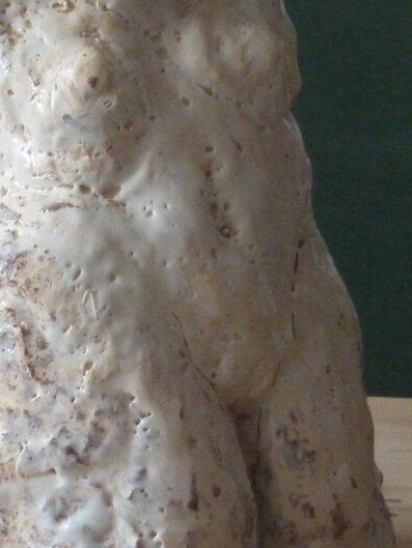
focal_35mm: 772
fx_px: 12246
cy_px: 143
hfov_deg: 1.9
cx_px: 150
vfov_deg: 2.6
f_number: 4.9
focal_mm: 49.2
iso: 400
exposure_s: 1/50
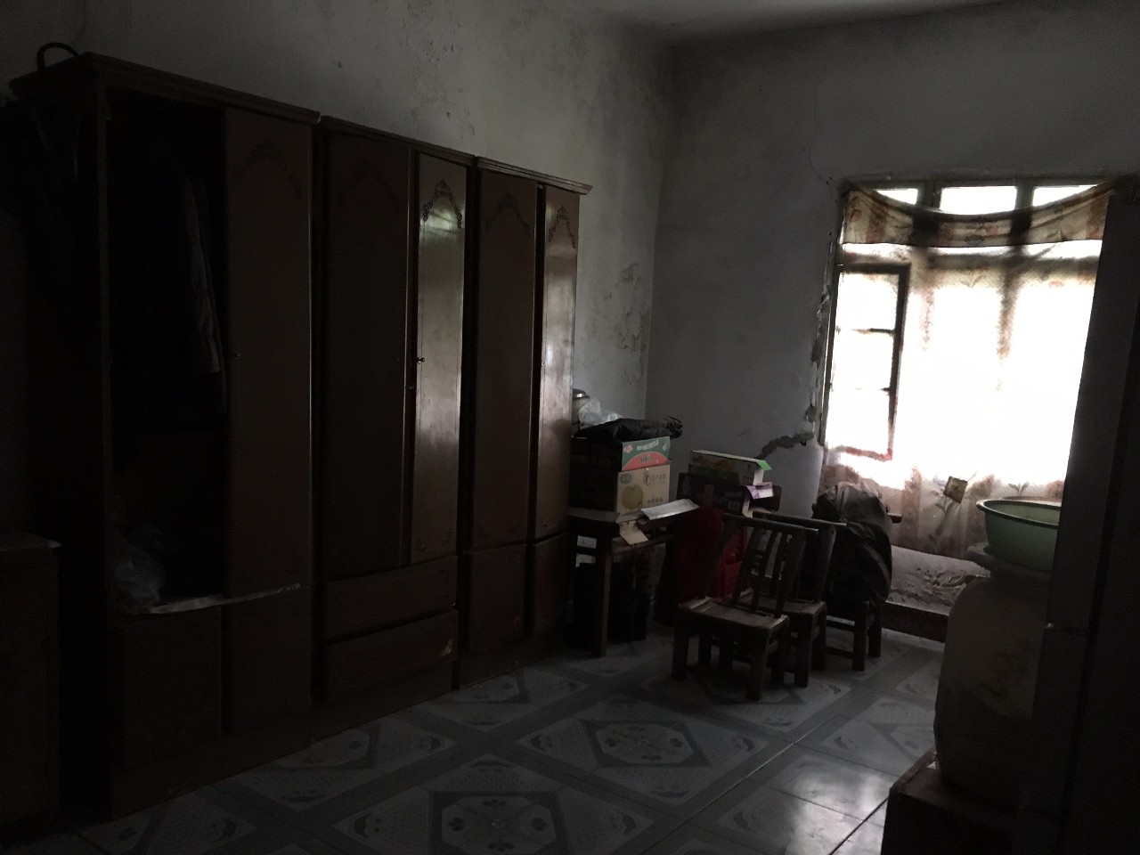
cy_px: 428
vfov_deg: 48.2
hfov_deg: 61.7
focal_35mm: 29
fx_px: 955
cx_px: 570
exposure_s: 1/17
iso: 500
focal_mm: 4.15
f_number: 2.2
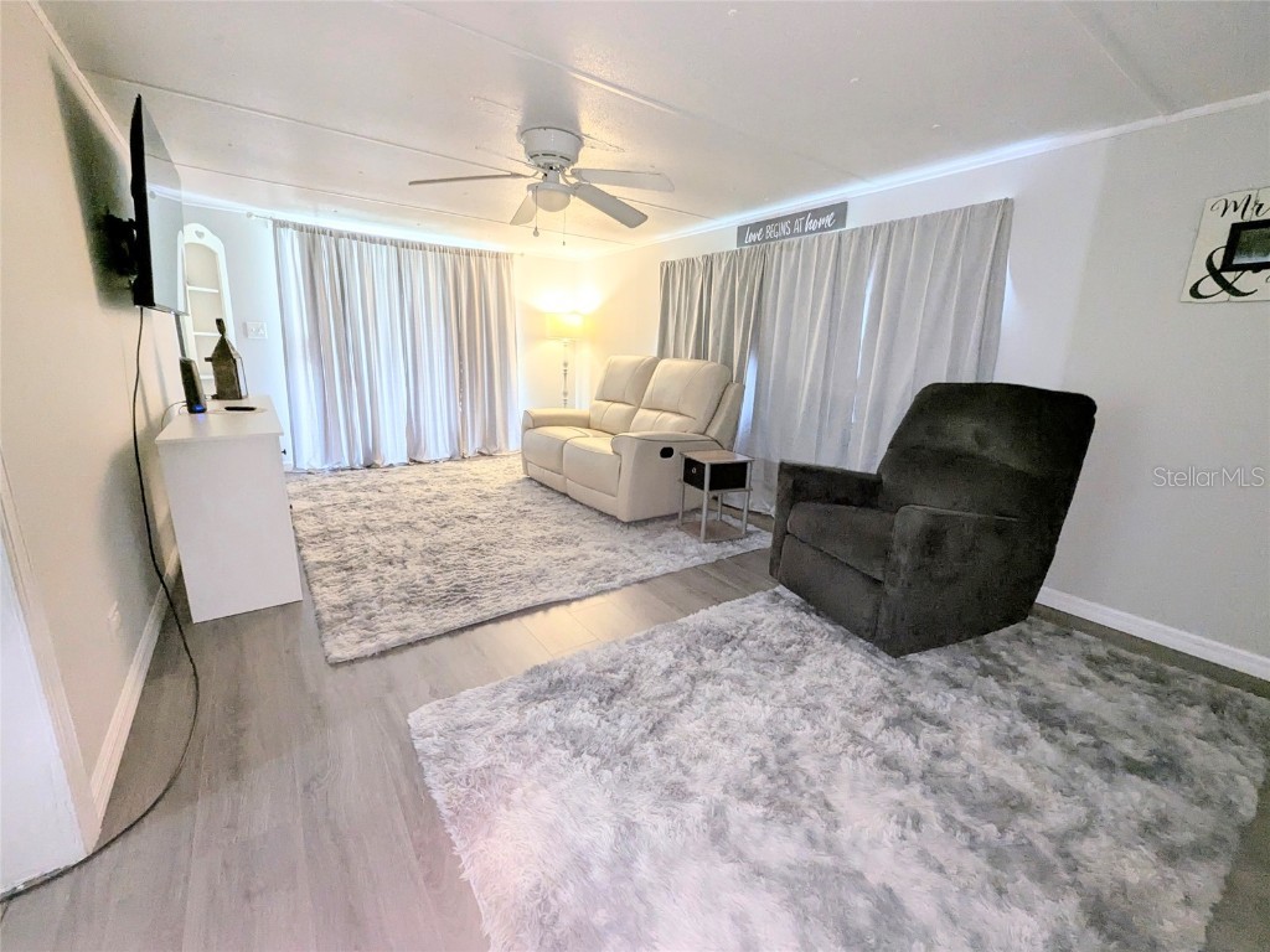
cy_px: 476
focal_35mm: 13
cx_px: 635
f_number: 2.2
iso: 146
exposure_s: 1/26.3
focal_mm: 1.95
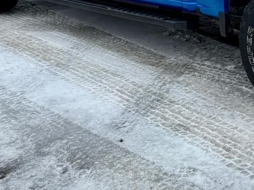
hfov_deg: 25.2
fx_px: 513
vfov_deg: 20.1
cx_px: 297
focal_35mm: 70
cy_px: -18
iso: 80
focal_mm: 6.76
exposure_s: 1/2105
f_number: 1.78
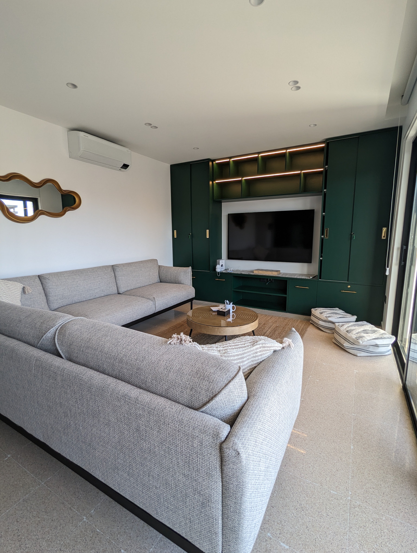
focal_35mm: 16
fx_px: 256
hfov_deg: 78.2
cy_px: 276
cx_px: 208
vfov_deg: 94.4
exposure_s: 1/62.2
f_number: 2.2
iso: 41
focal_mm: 2.35
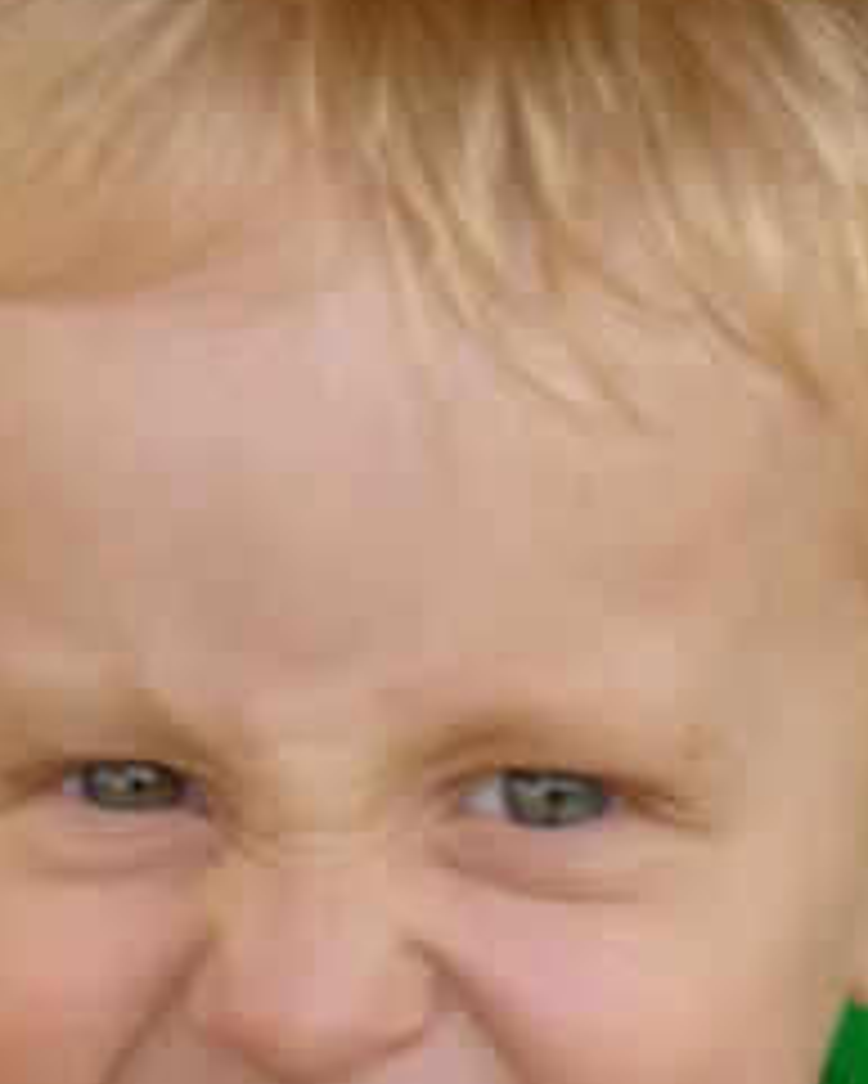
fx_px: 4268
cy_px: 364
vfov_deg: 14.4
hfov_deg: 11.5
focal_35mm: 133
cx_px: 81
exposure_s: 1/80
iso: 100
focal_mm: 7.4
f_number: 3.8
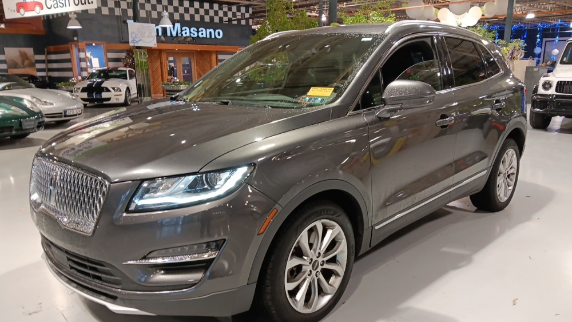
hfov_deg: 66.1
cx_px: 288
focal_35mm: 29
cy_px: 202
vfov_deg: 39.9
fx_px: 440
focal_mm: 3.98
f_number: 1.8
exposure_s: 1/25
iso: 562
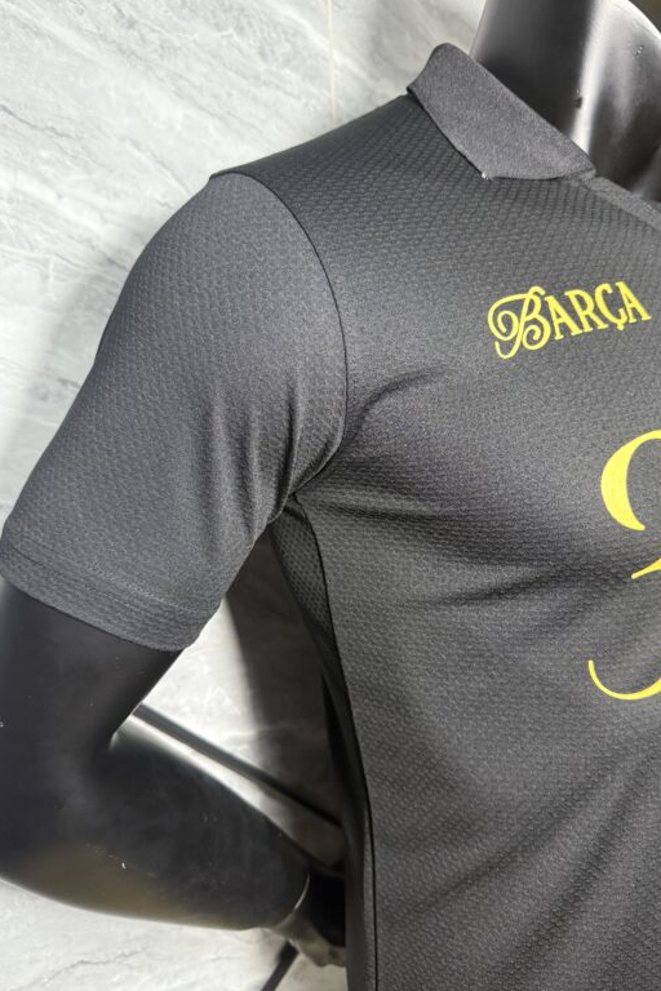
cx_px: 359
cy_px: 479
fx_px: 716
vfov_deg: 69.4
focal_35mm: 26
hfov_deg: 49.5
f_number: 1.78
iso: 500
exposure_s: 1/50
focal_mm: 6.76
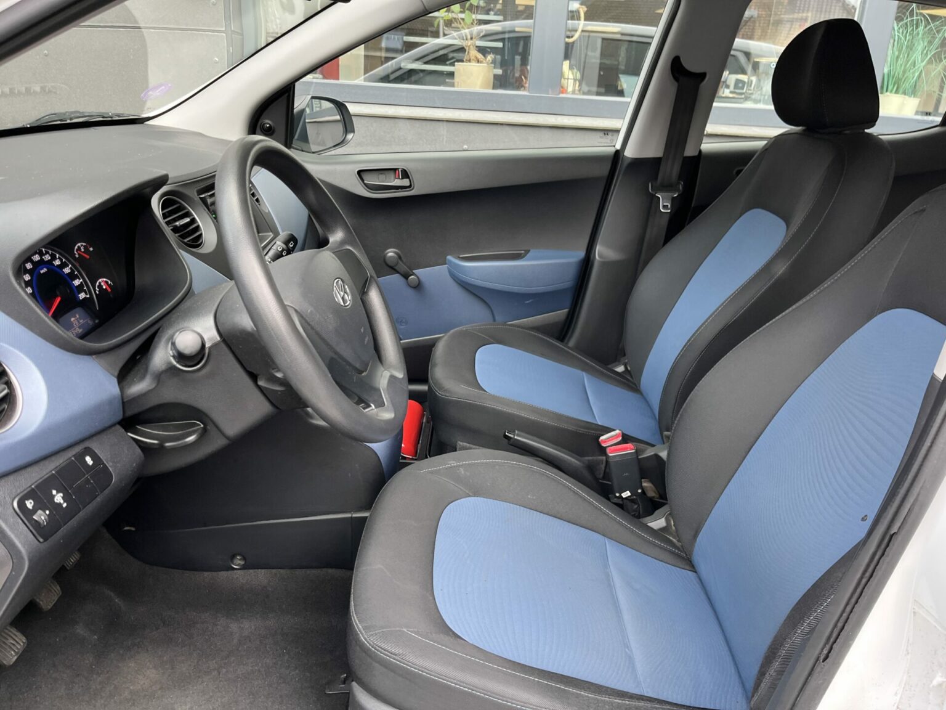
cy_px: 355
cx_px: 473
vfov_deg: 53.1
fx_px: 711
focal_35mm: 26
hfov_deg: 67.3
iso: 125
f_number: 1.6
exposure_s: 1/104
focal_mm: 5.1
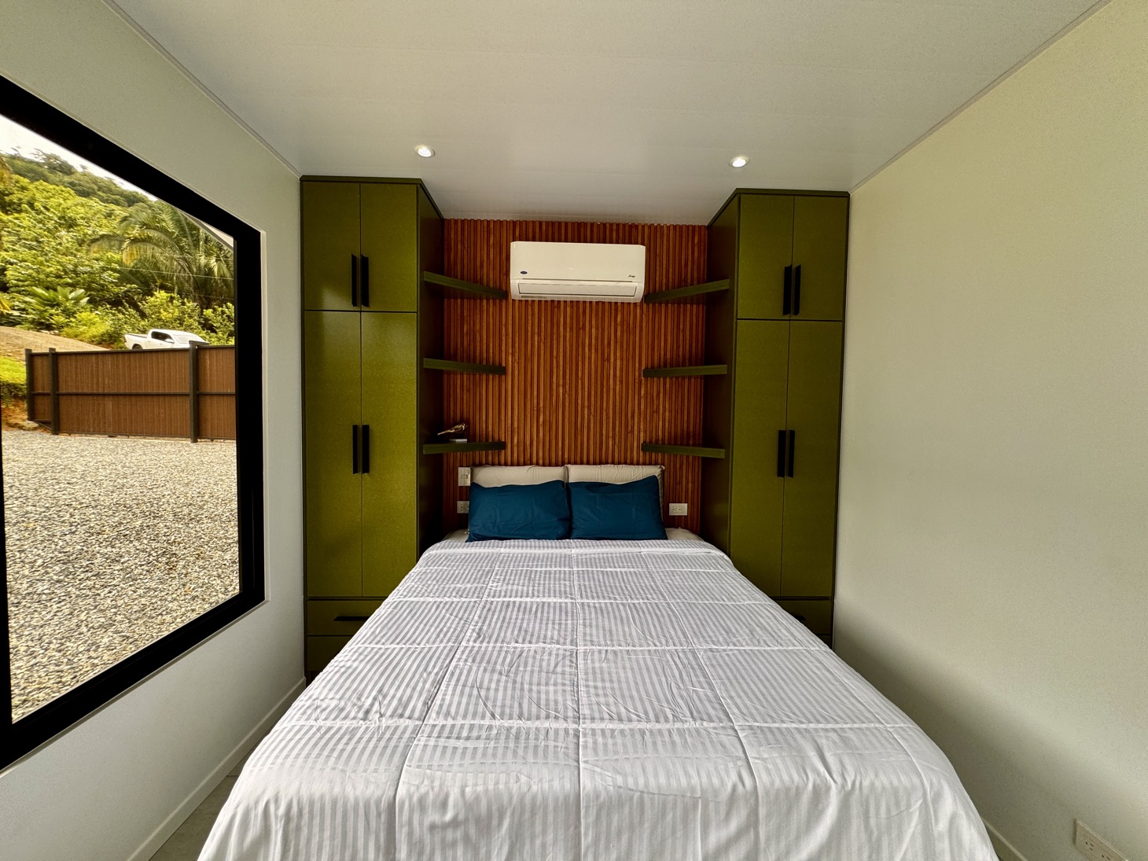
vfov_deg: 85.7
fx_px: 464
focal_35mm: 14
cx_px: 574
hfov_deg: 102.1
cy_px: 430
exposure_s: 1/136
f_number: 2.2
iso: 40
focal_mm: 2.22
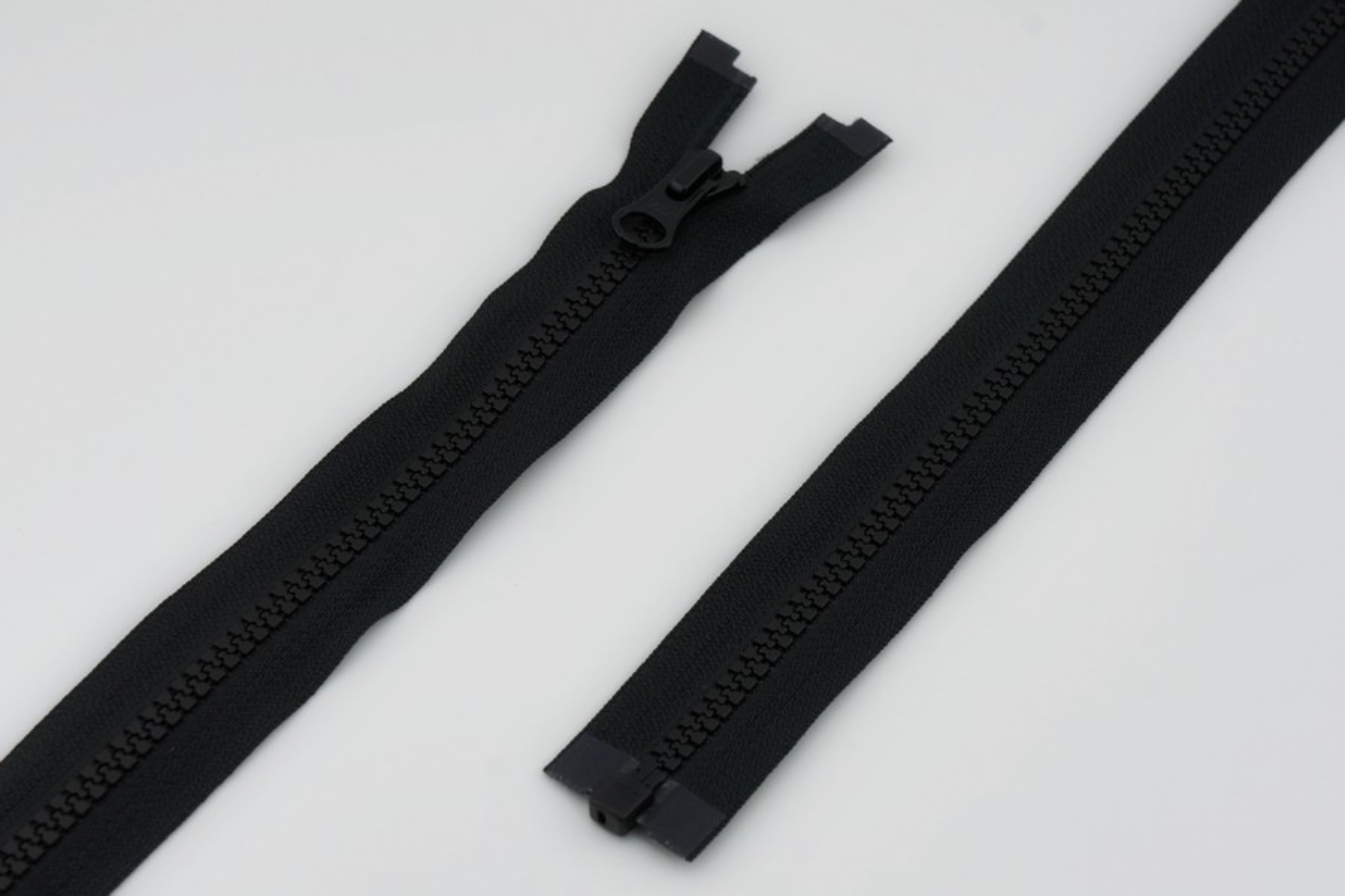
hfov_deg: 24.6
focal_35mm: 82
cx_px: 672
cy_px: 448
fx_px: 3082
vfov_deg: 16.6
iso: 200
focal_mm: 55
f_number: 9
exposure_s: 1/250
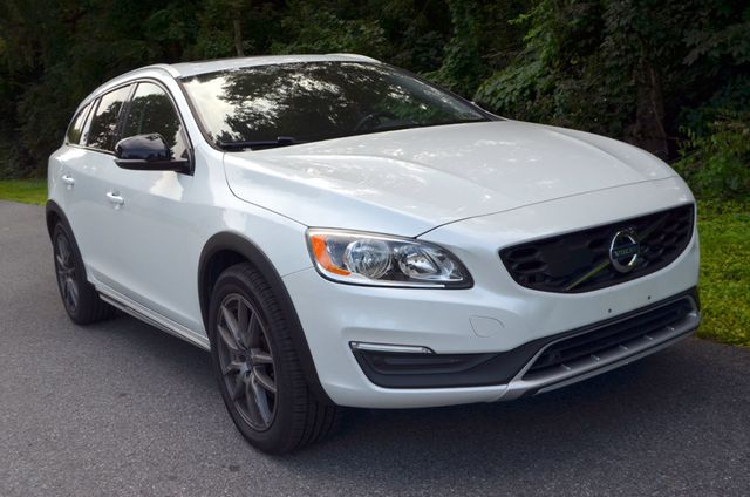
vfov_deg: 34.1
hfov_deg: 49.6
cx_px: 375
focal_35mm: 39
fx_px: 811
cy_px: 248
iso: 180
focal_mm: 26
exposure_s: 1/250
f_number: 8
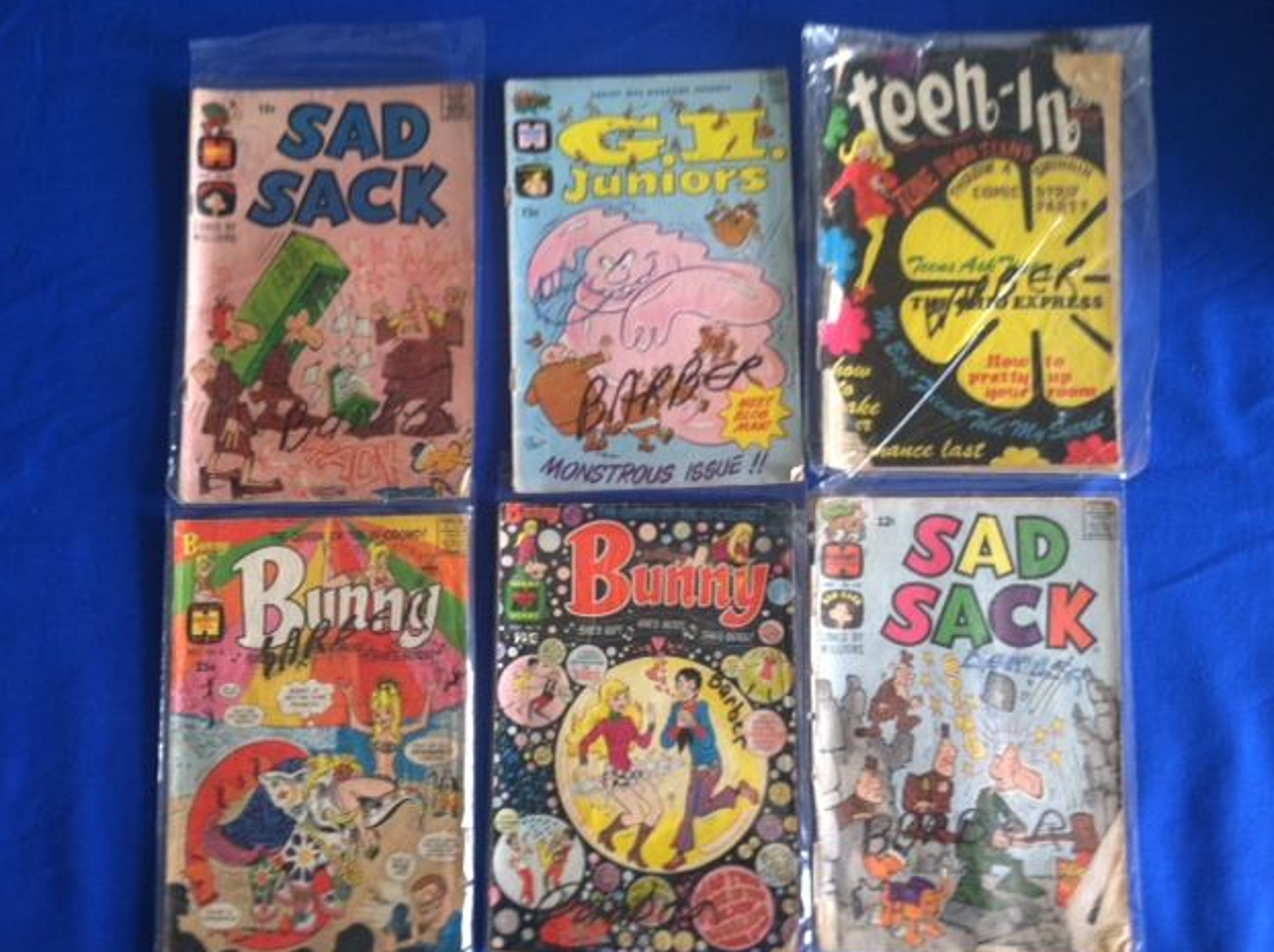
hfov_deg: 51.4
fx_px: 1323
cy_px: 481
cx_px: 635
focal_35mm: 36
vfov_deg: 39.6
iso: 80
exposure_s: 1/17
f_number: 2.8
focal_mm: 3.85
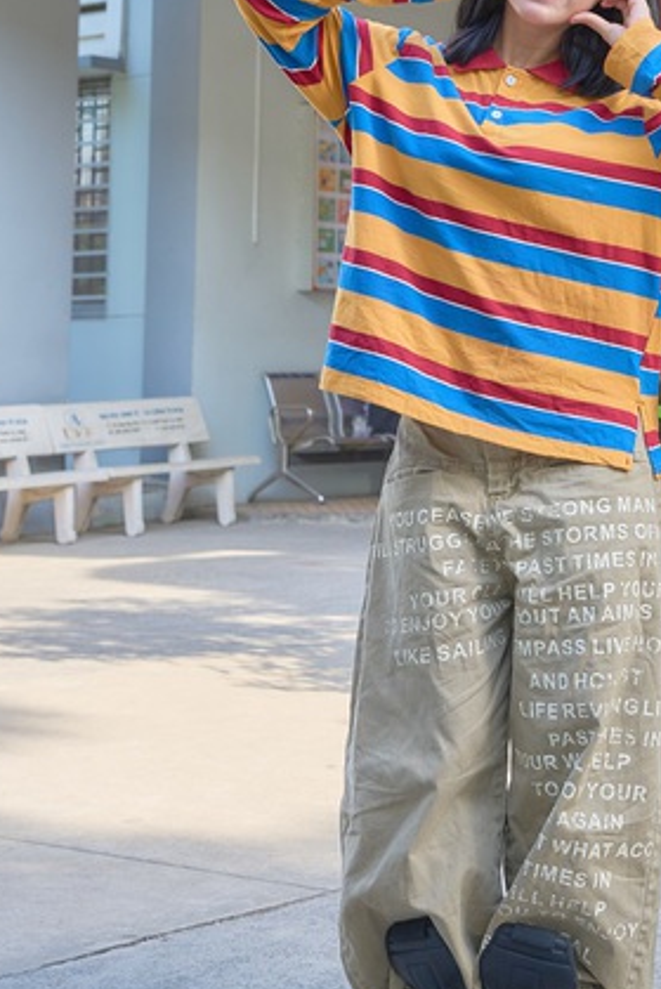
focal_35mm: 87
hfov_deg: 15.3
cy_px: 78
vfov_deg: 22.7
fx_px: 2392
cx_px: 720
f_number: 5
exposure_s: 1/160
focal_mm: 38
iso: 250
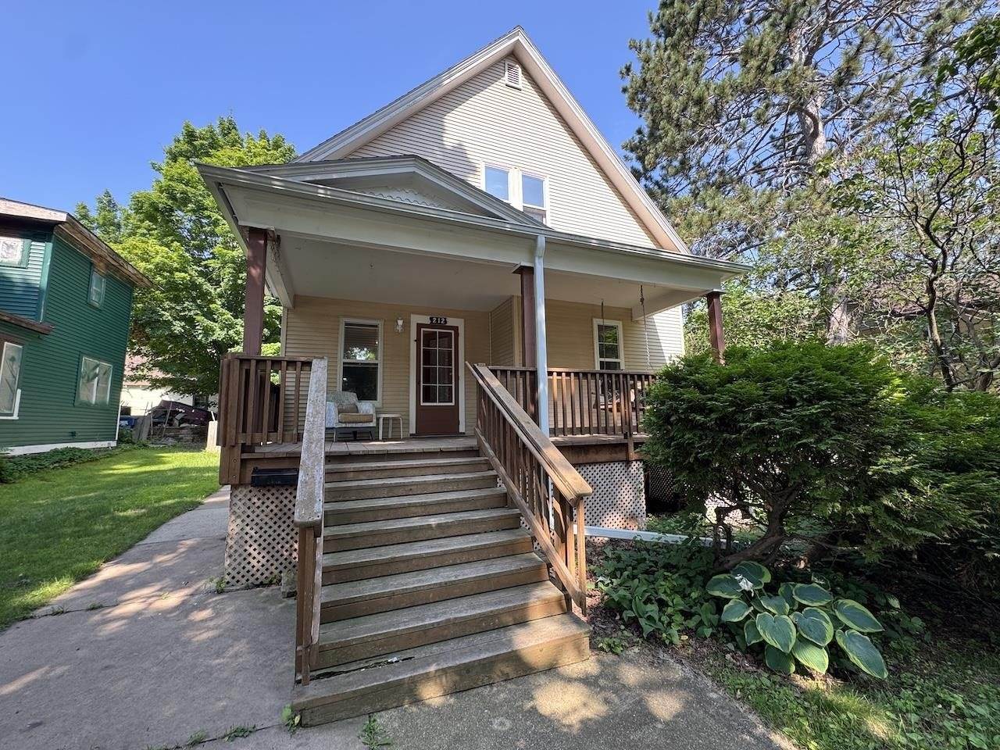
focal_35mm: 14
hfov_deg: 102.1
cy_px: 375
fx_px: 404
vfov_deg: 85.7
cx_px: 500
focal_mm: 2.22
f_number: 2.2
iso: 40
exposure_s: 1/110
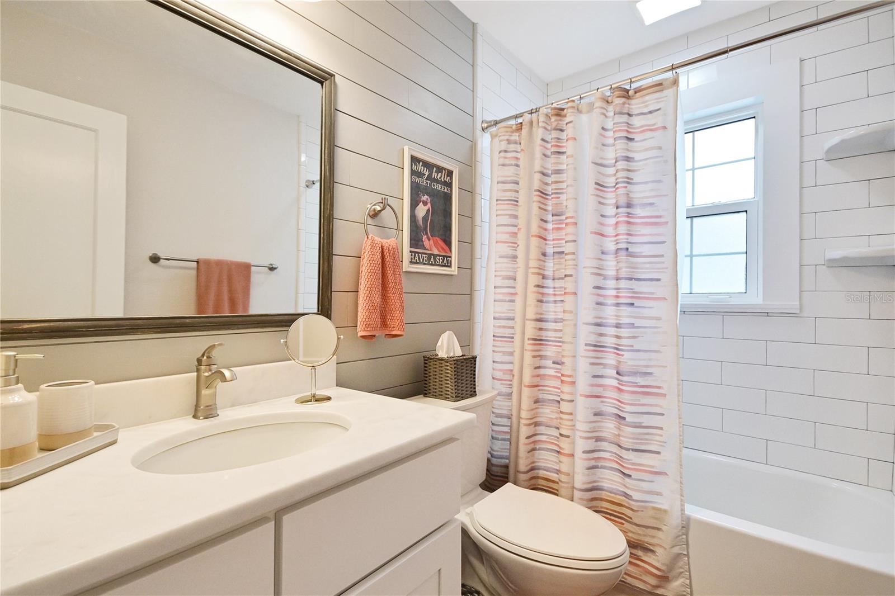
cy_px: 298
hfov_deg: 100.4
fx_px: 373
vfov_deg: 77.3
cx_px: 448
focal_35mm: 15
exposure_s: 1/125
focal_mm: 10
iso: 800
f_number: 5.6
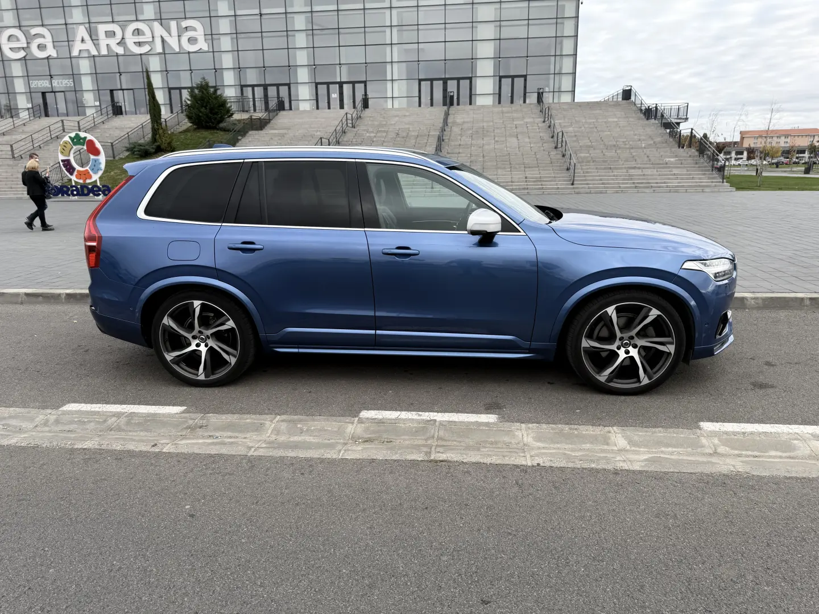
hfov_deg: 71.6
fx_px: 568
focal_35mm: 24
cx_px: 410
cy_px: 307
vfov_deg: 56.8
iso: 80
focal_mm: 6.76
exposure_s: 1/607
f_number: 1.78
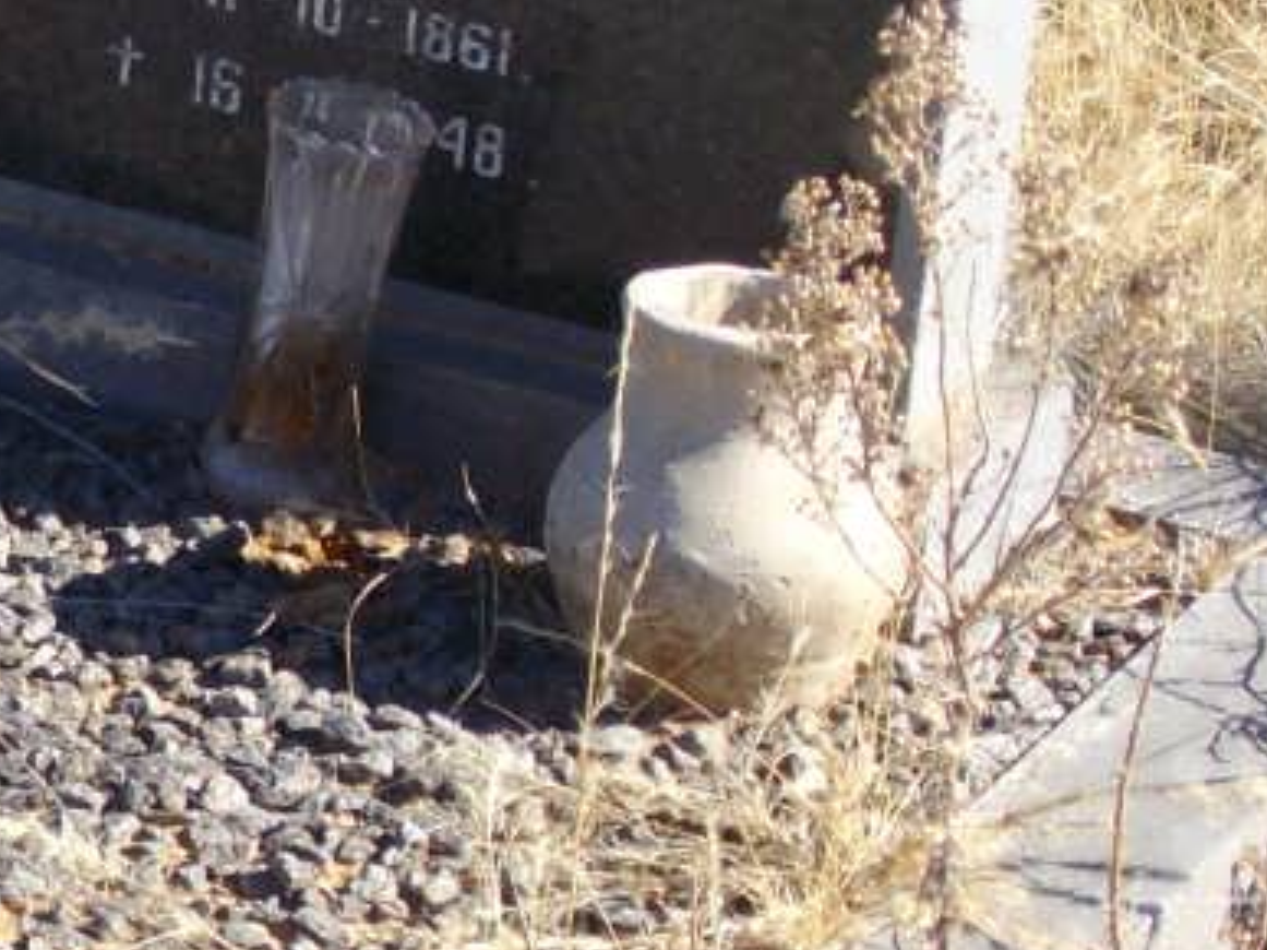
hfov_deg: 8.9
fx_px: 7940
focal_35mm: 217
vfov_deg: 6.8
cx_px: -550
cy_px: 580
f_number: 3.8
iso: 80
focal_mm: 11.3
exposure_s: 1/320
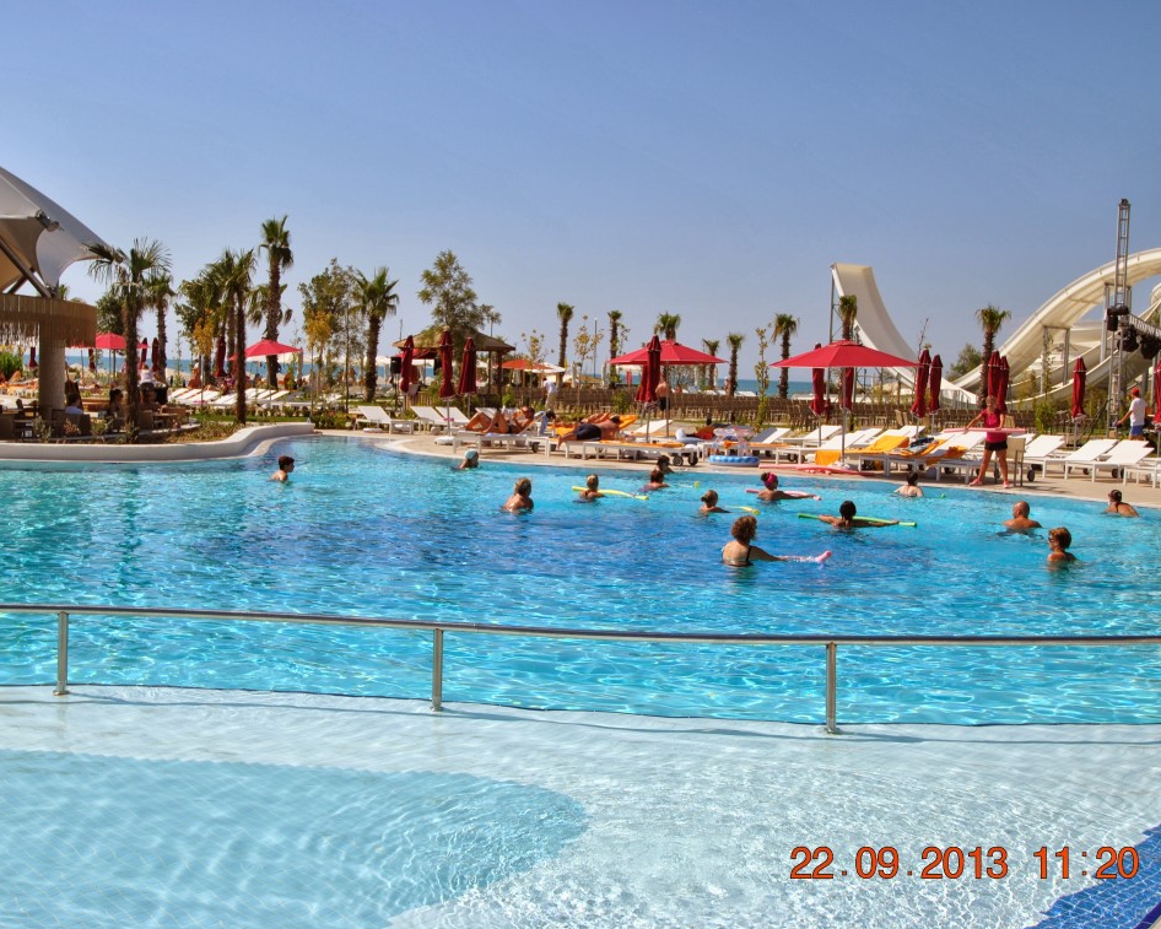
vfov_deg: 36.5
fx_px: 1409
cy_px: 463
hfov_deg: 44.8
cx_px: 569
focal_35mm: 41
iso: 100
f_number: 9
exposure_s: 1/320
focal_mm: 24
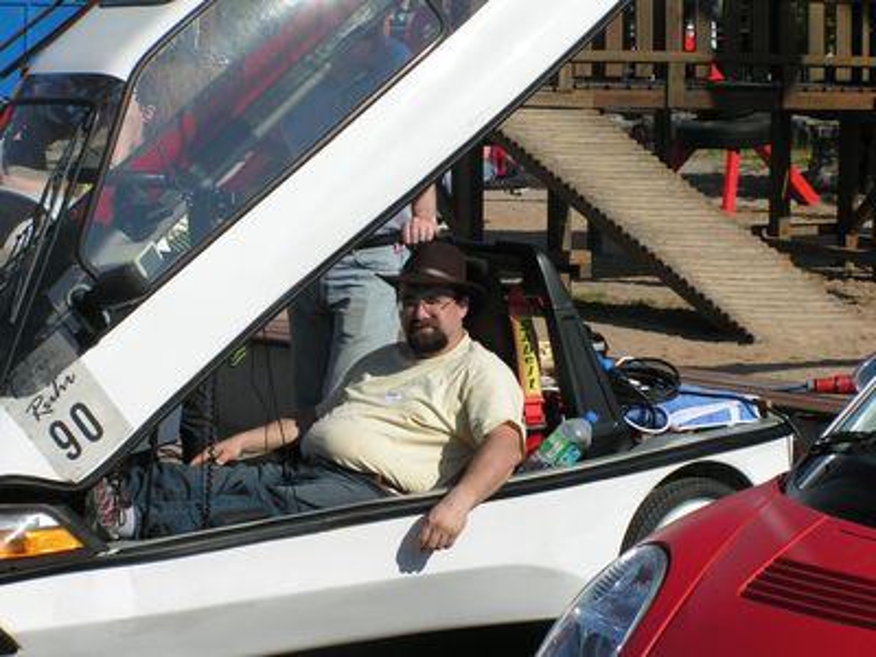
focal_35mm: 114
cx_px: 438
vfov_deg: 13.0
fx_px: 2885
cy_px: 328
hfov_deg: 17.3
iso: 50
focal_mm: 17.4
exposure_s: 1/500
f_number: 7.1
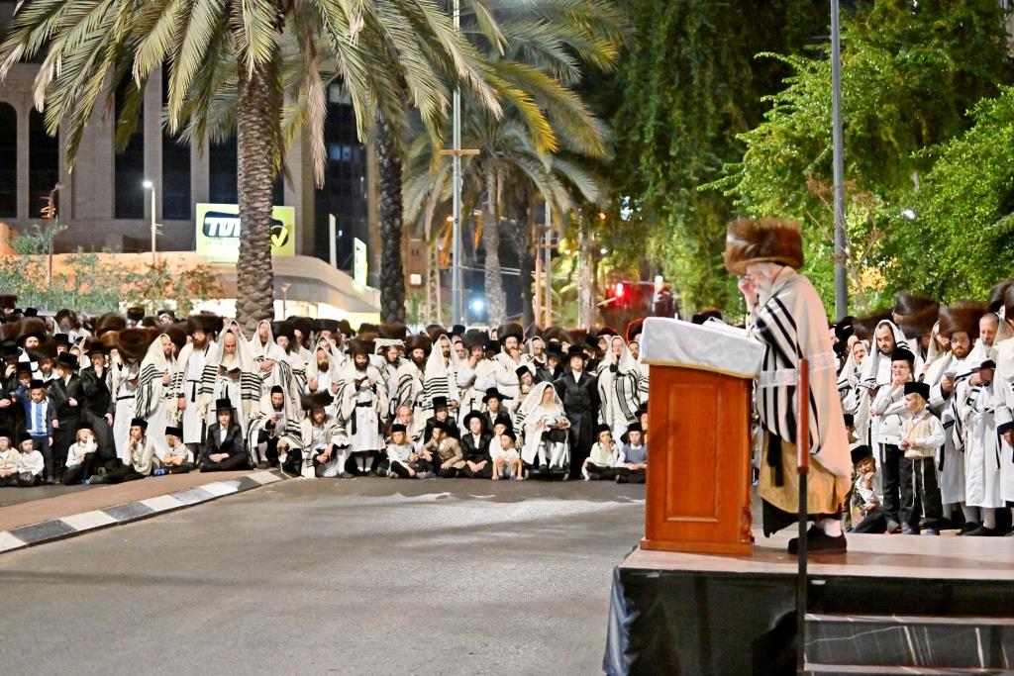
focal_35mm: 70
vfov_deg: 19.5
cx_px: 507
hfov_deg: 28.8
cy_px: 338
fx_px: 1972
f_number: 2.8
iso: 3200
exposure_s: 1/125
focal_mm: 70
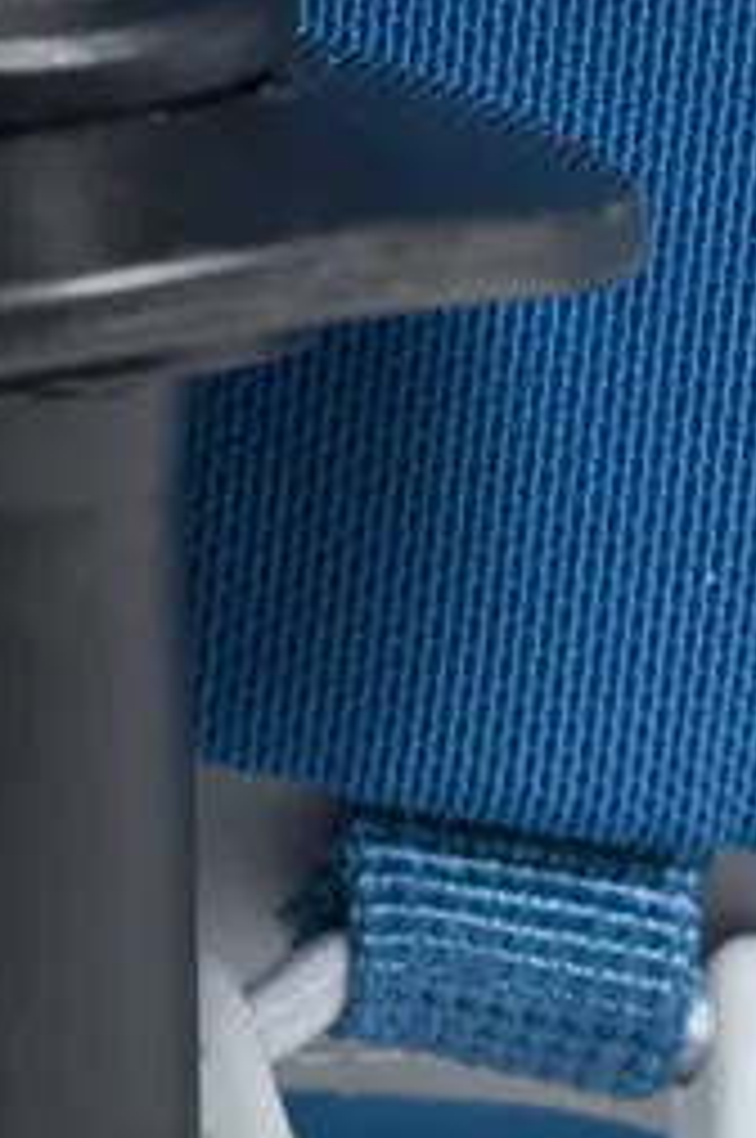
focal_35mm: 357
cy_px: 360
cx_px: 688
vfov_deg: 5.8
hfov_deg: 3.8
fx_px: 11276
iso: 200
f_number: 4.5
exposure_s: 1/80
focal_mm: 50
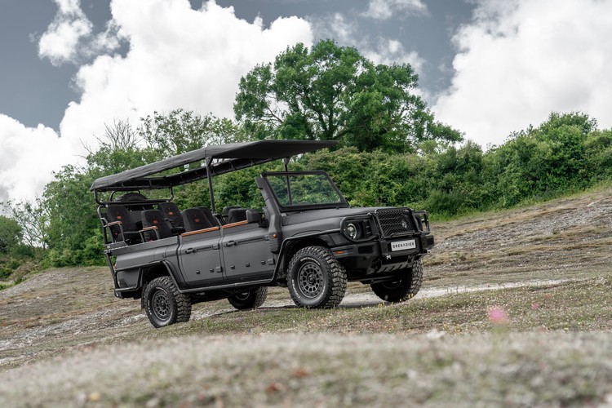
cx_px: 306
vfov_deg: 29.2
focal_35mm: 46
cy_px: 204
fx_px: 782
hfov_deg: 42.7
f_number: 5
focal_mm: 46
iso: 100
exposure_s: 1/125
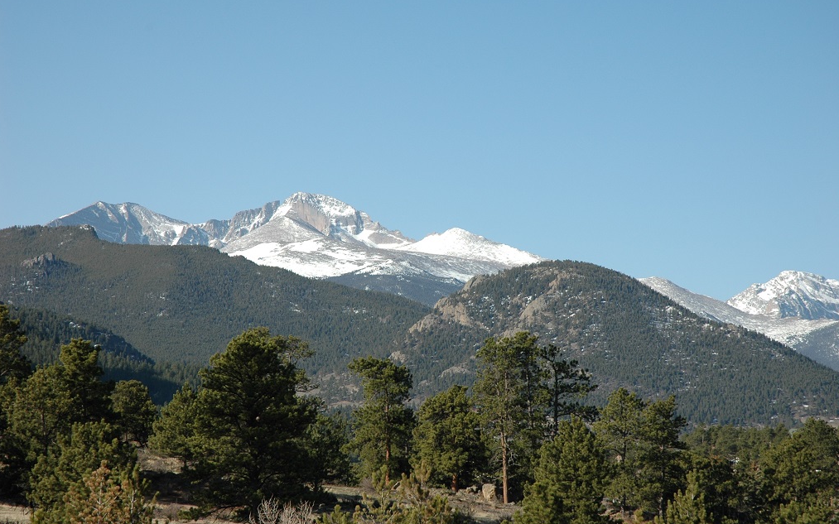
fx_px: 2469
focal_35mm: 108
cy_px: 258
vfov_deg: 12.1
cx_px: 422
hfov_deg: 19.3
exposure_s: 1/320
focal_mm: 70
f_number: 9
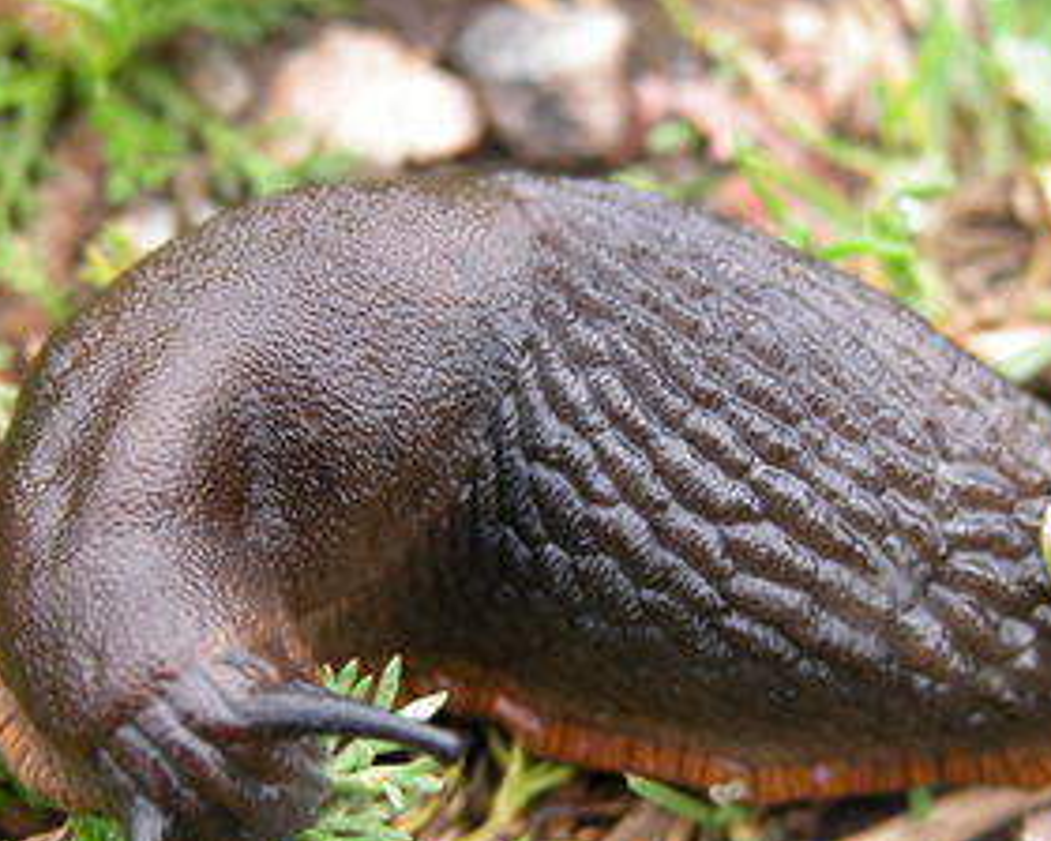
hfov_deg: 12.9
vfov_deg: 10.4
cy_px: 559
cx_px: 589
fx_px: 4635
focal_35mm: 149
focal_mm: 27.3
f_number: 3.7
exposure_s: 1/73.4
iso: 100
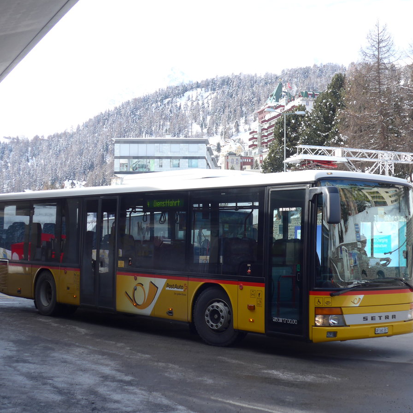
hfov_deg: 29.5
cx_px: 225
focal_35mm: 58
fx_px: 783
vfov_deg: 29.6
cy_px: 207
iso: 80
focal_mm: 10.1
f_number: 3.2
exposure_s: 1/400
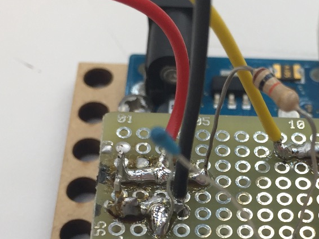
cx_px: 262
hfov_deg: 25.8
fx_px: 682
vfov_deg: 19.3
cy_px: 247
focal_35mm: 74
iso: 50
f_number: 2.2
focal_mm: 4.15
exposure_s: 1/100
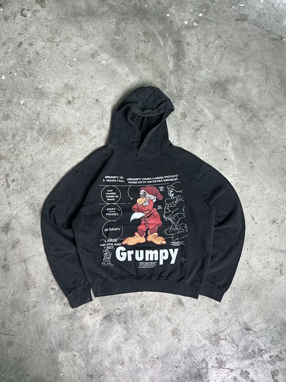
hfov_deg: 53.1
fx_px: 286
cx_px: 143
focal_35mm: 26
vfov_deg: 67.3
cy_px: 191
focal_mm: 5.7
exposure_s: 1/121
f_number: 1.5
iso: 80
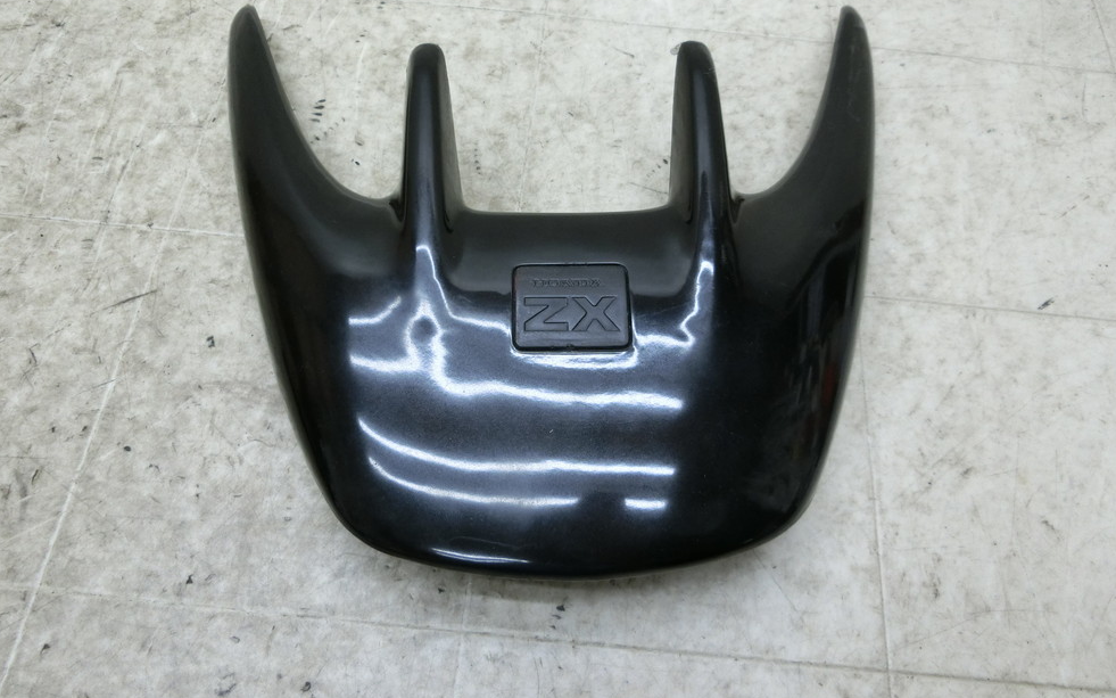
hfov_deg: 68.4
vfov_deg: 45.9
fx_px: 821
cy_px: 301
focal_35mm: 27
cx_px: 568
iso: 250
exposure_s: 1/125
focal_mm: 4.5
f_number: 3.5
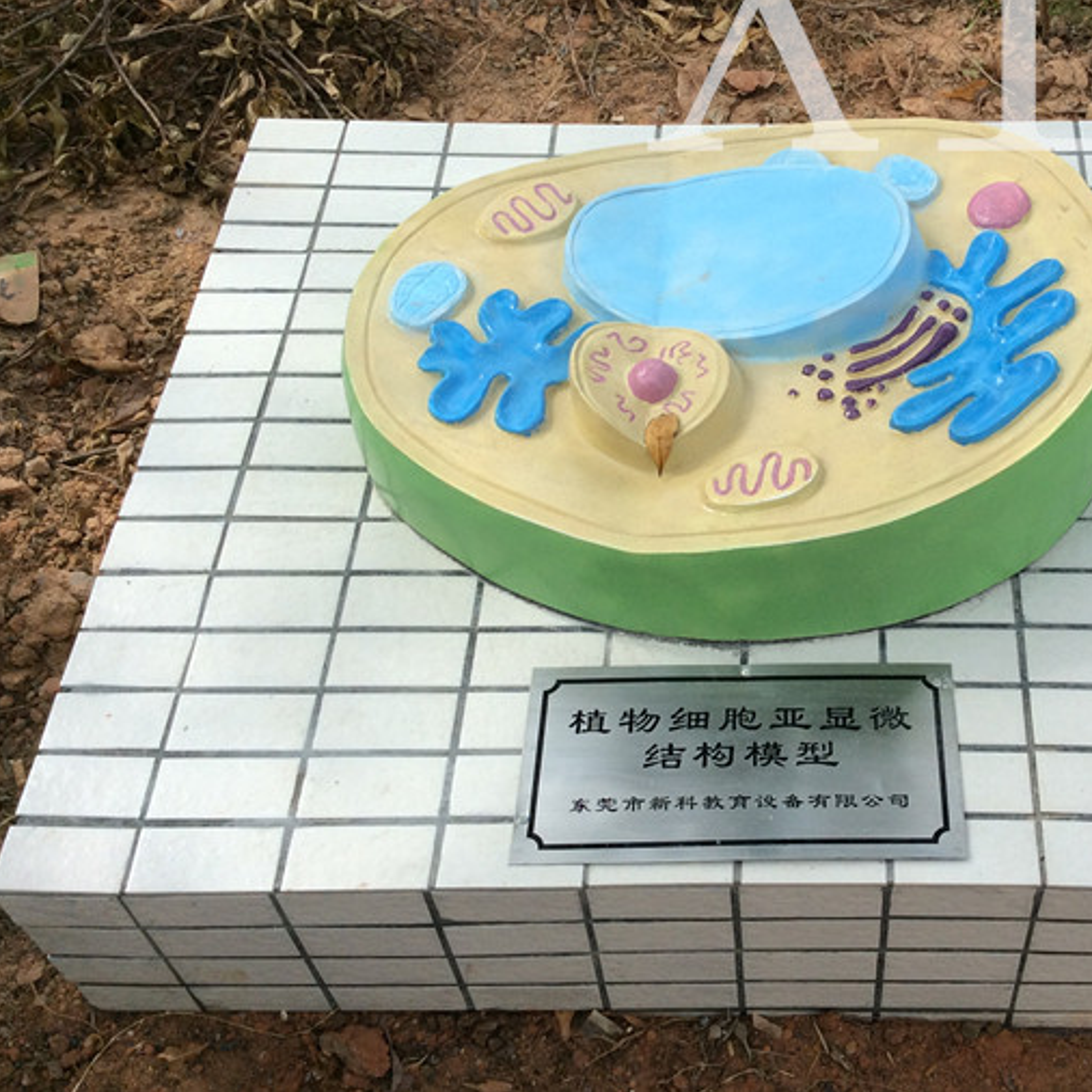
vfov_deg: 36.7
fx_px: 1642
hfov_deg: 36.2
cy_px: 452
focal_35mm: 46
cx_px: 773
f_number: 2.4
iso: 32
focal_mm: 3.3
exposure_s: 1/867
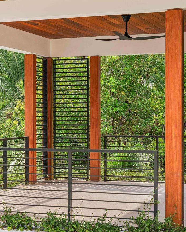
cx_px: -22
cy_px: 125
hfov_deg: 15.3
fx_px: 674
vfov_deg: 19.6
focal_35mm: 98
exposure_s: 1/250
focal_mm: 57
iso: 400
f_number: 8
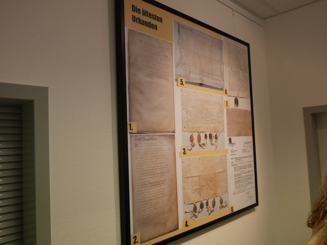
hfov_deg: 60.0
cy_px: 122
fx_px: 283
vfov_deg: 46.8
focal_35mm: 30
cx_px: 164
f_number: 2.8
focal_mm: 15
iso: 800
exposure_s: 1/320
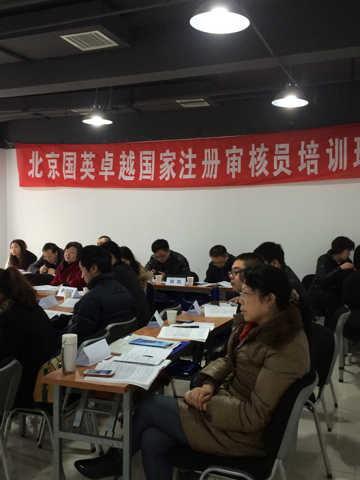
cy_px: 250
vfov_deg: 49.0
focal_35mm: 38
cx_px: 162
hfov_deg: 37.7
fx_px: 527
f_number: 2.2
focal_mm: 4.12
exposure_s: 1/30
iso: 160
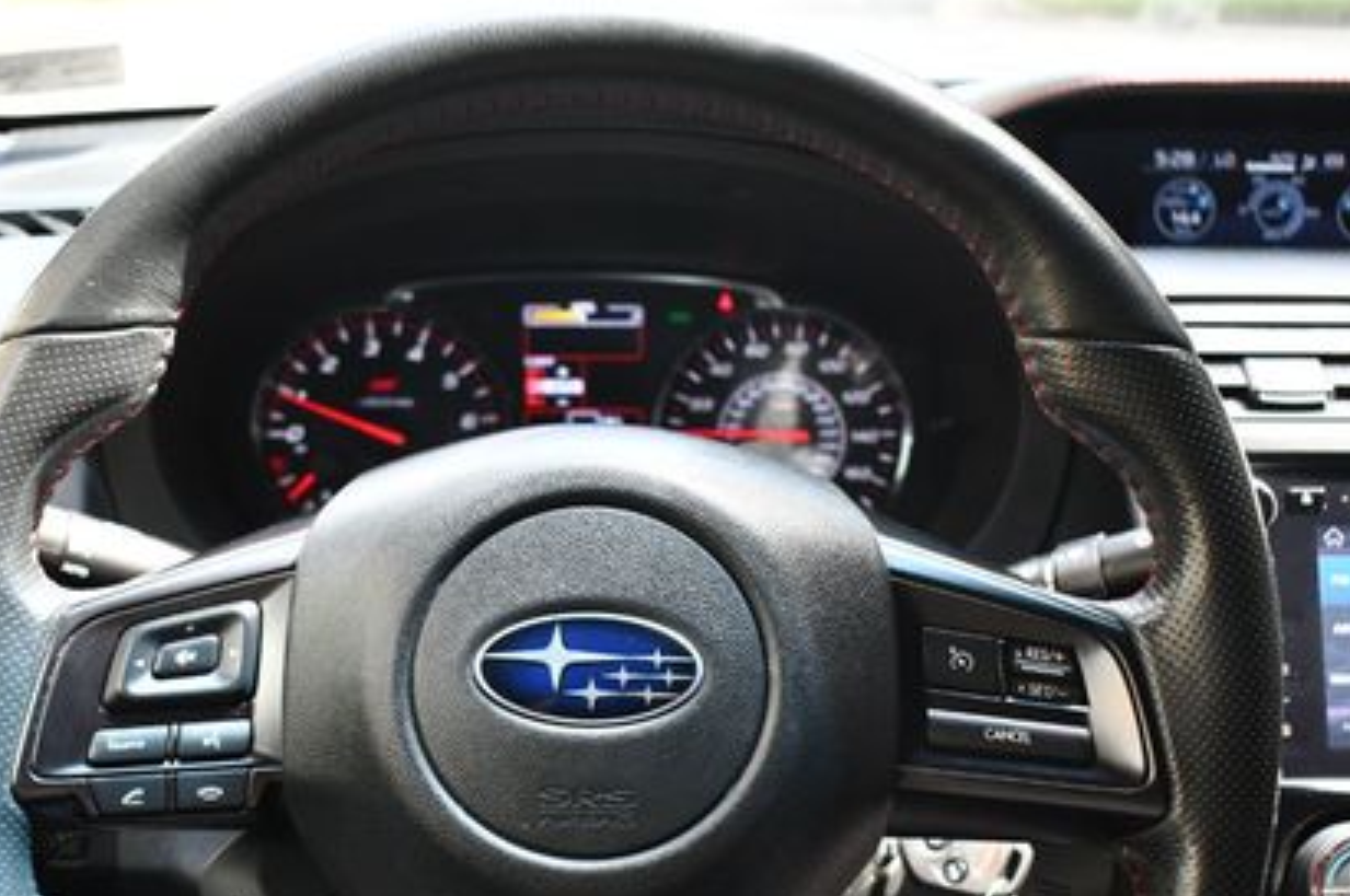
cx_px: 598
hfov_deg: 37.5
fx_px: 1985
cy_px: 670
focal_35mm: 53
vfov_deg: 25.2
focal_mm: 23
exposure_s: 1/250
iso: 800
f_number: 3.8
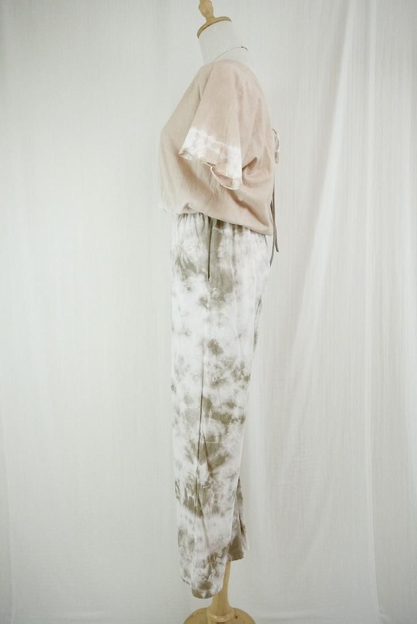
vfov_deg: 61.9
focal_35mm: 30
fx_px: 520
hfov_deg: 43.7
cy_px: 312
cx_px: 208
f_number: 5.6
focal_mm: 20
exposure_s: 1/800
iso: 6400
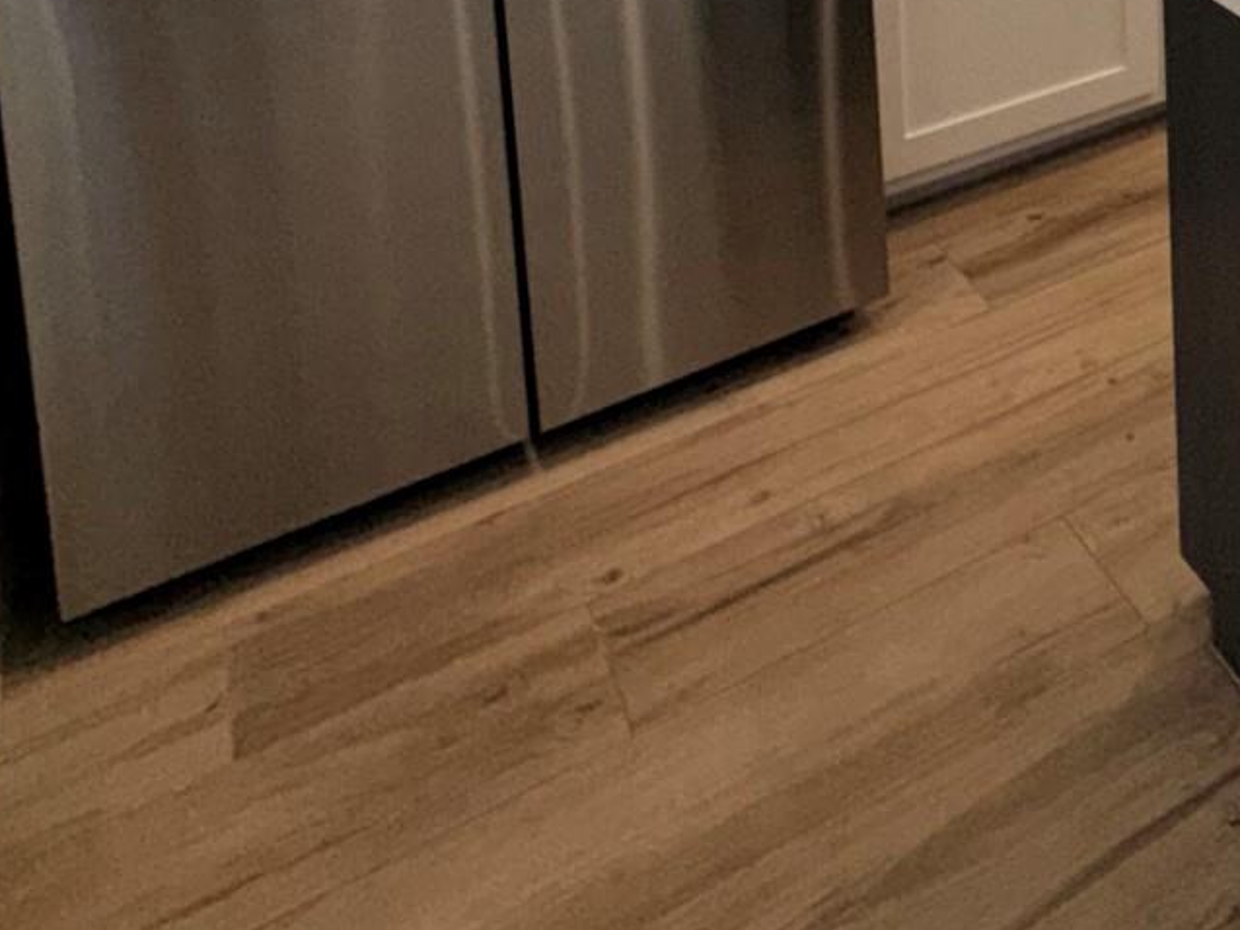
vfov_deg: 24.4
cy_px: -496
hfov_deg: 32.7
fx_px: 1612
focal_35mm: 45
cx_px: 1571
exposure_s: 1/120
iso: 125
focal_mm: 2.22
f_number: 2.2
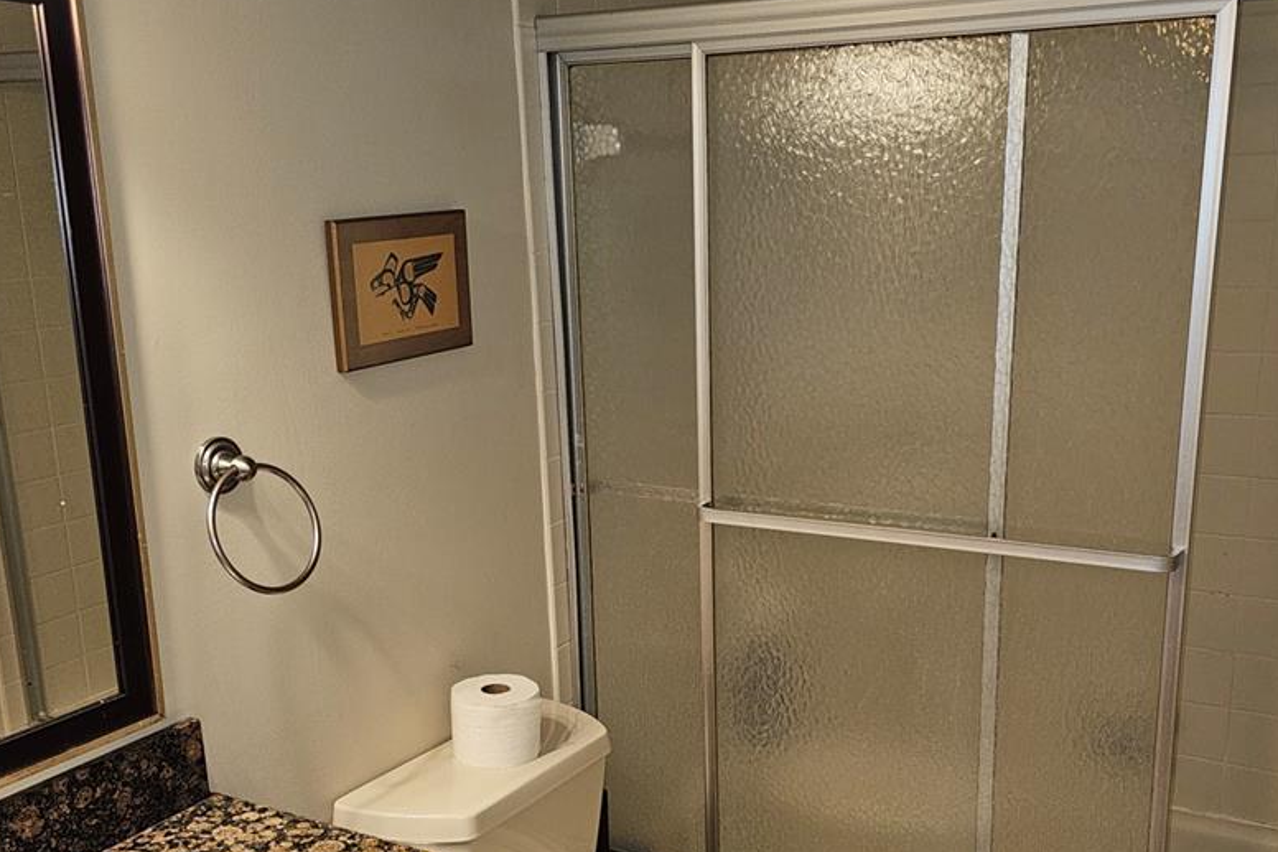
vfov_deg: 35.7
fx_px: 1313
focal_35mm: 37
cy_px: 542
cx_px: 669
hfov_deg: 51.9
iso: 100
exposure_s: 1/40
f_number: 1.7
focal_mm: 6.3
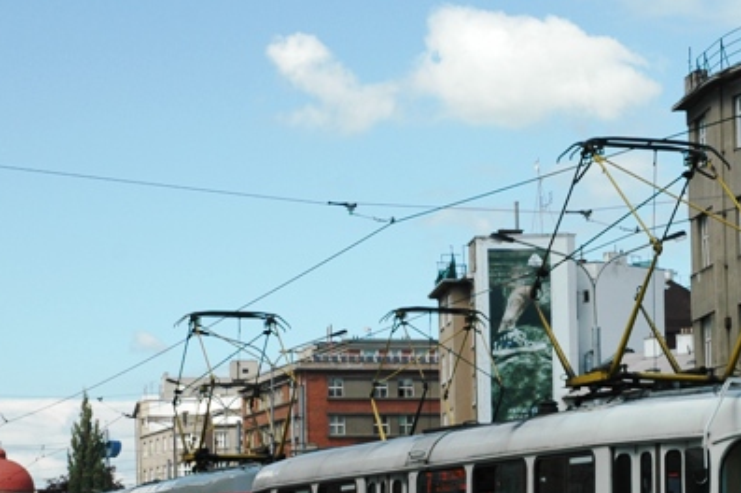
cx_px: 659
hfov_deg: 16.7
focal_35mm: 121
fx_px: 2488
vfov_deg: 11.2
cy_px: 465
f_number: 7.1
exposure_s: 1/500
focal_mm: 40
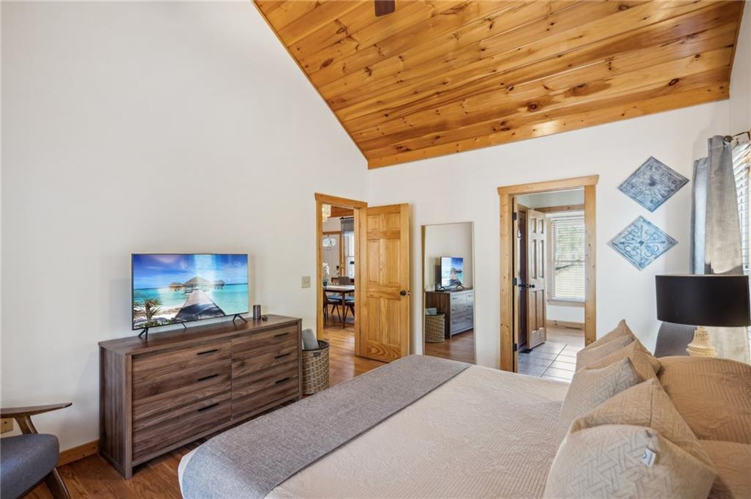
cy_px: 250
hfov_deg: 96.8
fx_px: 334
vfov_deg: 73.7
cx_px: 376
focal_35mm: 16
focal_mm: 16
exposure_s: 1/10
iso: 400
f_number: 5.6
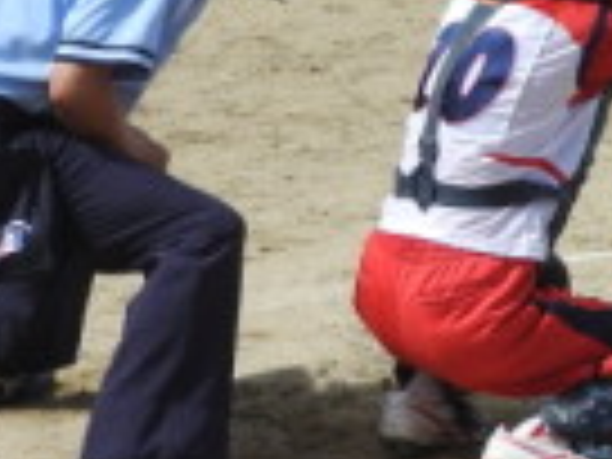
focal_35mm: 286
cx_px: 1246
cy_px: -194
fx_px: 5056
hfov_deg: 6.7
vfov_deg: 5.2
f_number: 4.2
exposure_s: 1/800
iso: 100
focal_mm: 11.6
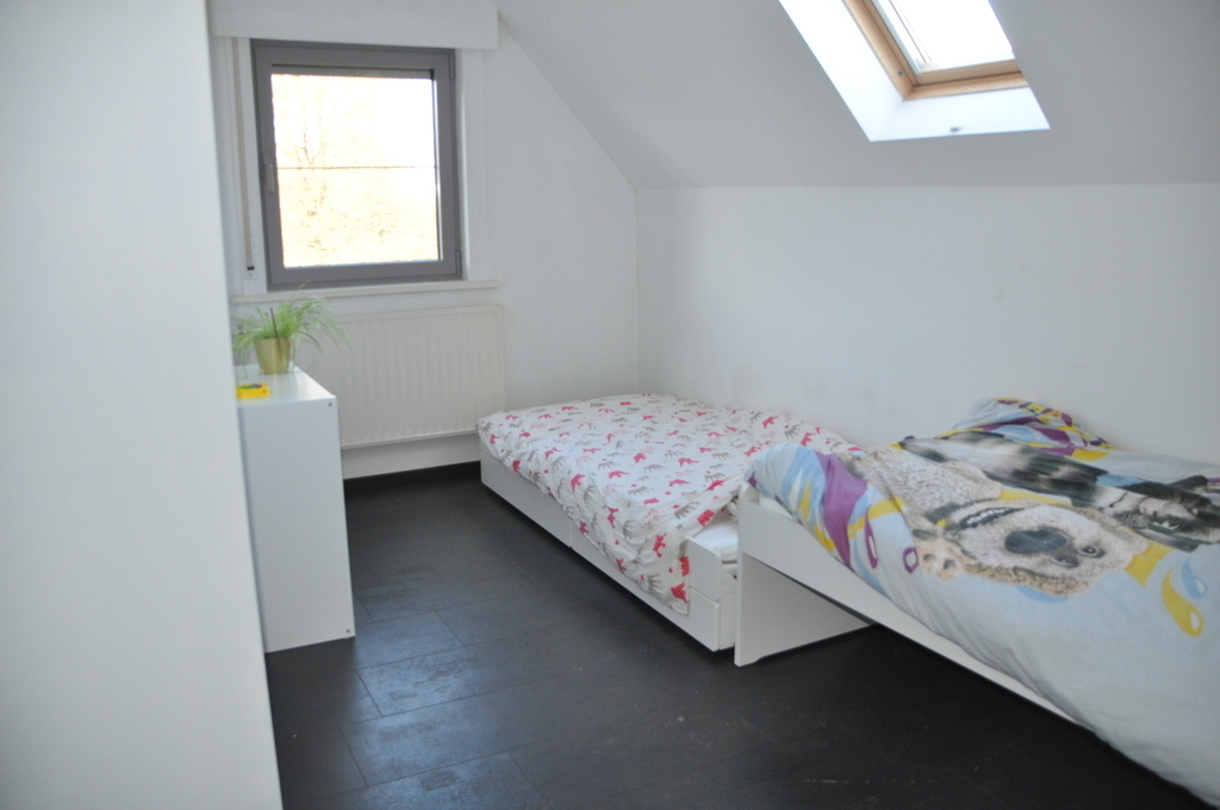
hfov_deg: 67.4
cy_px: 405
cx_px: 610
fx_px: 914
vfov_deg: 47.8
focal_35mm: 27
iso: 800
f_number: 3.5
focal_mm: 18
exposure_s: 1/100
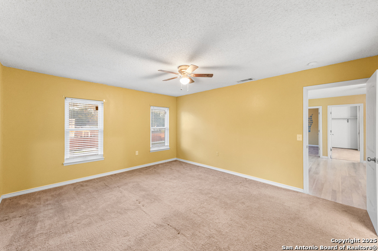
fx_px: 147
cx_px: 189
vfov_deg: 81.1
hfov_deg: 104.3
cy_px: 126
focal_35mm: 14
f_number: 4
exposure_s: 1/60
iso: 4000
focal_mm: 14
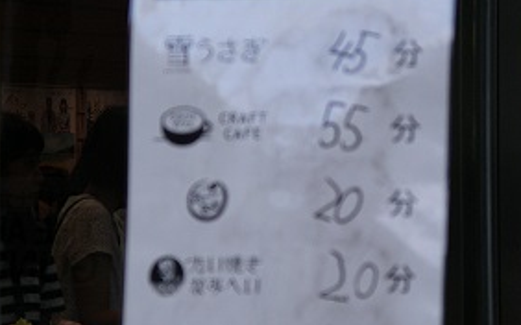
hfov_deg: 7.8
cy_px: 162
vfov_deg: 4.9
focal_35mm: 269
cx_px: 244
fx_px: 3818
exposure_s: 1/160
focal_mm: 39
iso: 200
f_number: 4.6
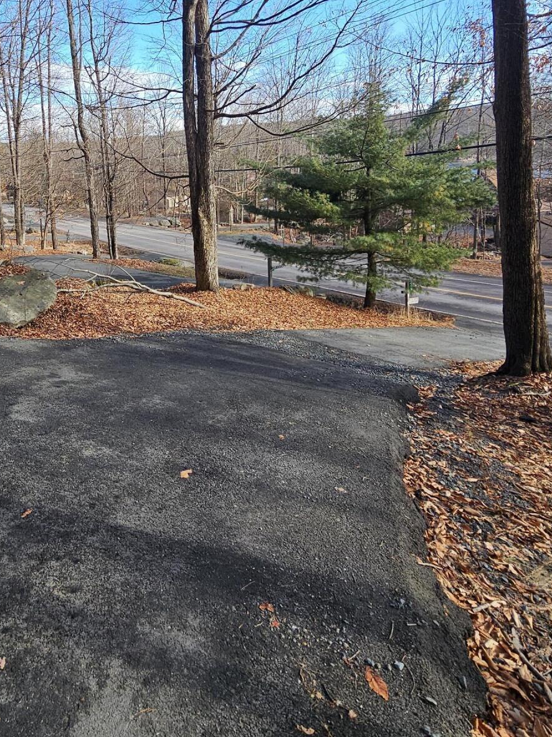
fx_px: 468
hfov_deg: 59.5
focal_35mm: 22
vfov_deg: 72.7
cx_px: 179
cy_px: 214
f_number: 2.2
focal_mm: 2.2
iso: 50
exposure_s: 1/515
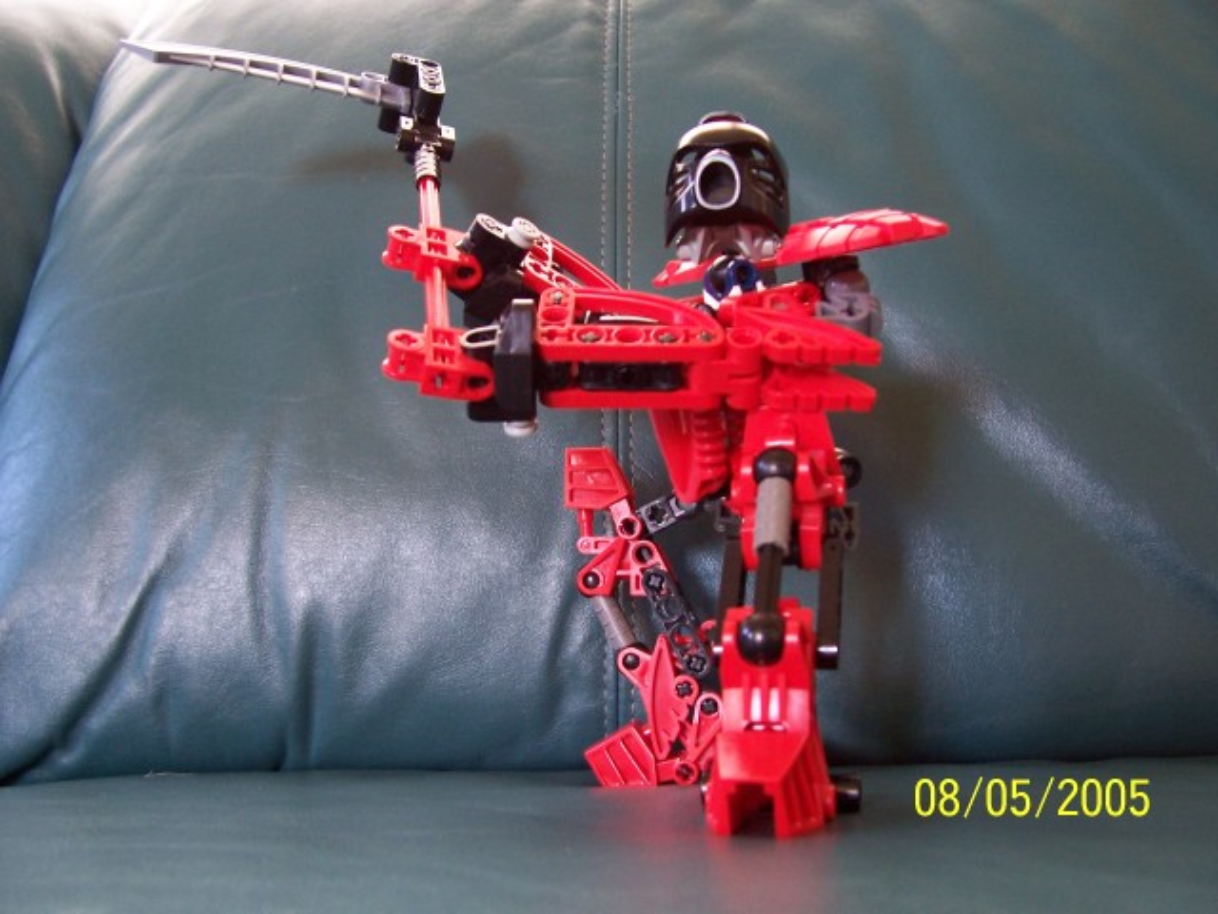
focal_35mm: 34
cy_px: 457
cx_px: 609
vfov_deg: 41.8
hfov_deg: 54.0
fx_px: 1196
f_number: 2.7
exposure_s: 1/8
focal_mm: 5.6
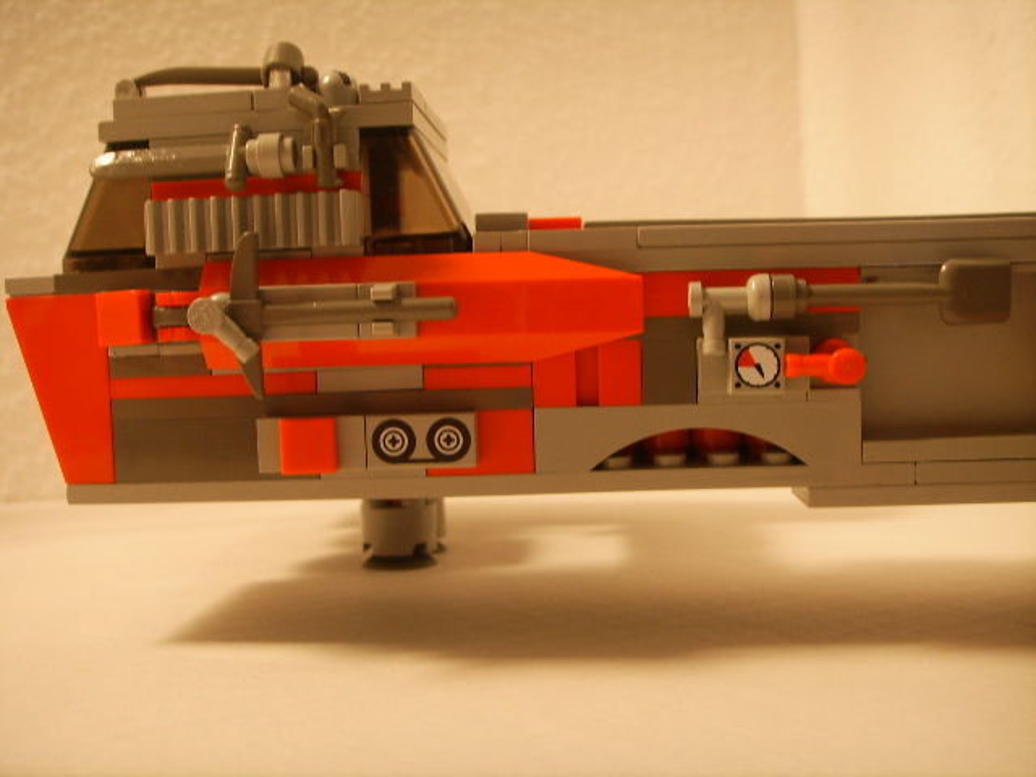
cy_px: 388
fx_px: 1167
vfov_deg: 36.8
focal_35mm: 39
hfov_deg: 47.9
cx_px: 518
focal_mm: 6.6
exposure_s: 1/2
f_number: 3.5
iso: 63
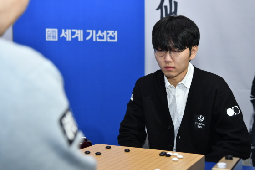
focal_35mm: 51
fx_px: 361
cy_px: 85
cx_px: 128
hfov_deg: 38.9
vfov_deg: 26.5
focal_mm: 34
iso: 640
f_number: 4.5
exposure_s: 1/200
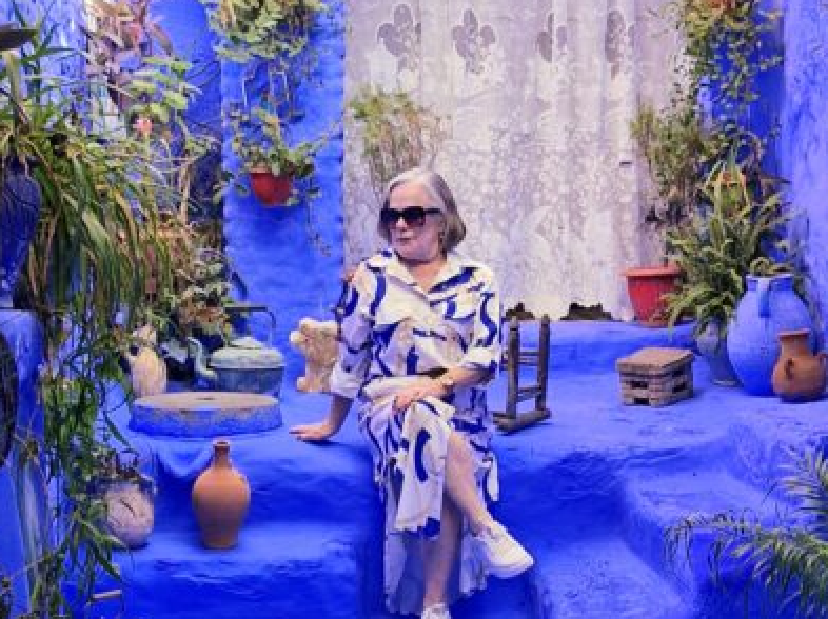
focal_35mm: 60
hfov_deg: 31.8
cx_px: 592
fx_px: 1434
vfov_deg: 24.4
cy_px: 324
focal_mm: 5.54
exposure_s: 1/182
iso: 80
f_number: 1.8
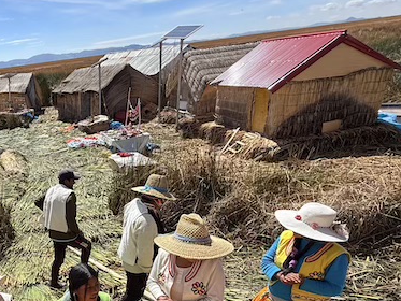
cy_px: 243
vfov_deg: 44.4
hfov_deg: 51.1
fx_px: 348
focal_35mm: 30
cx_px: 23
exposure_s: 1/1431
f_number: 2.2
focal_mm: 2.22
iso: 64
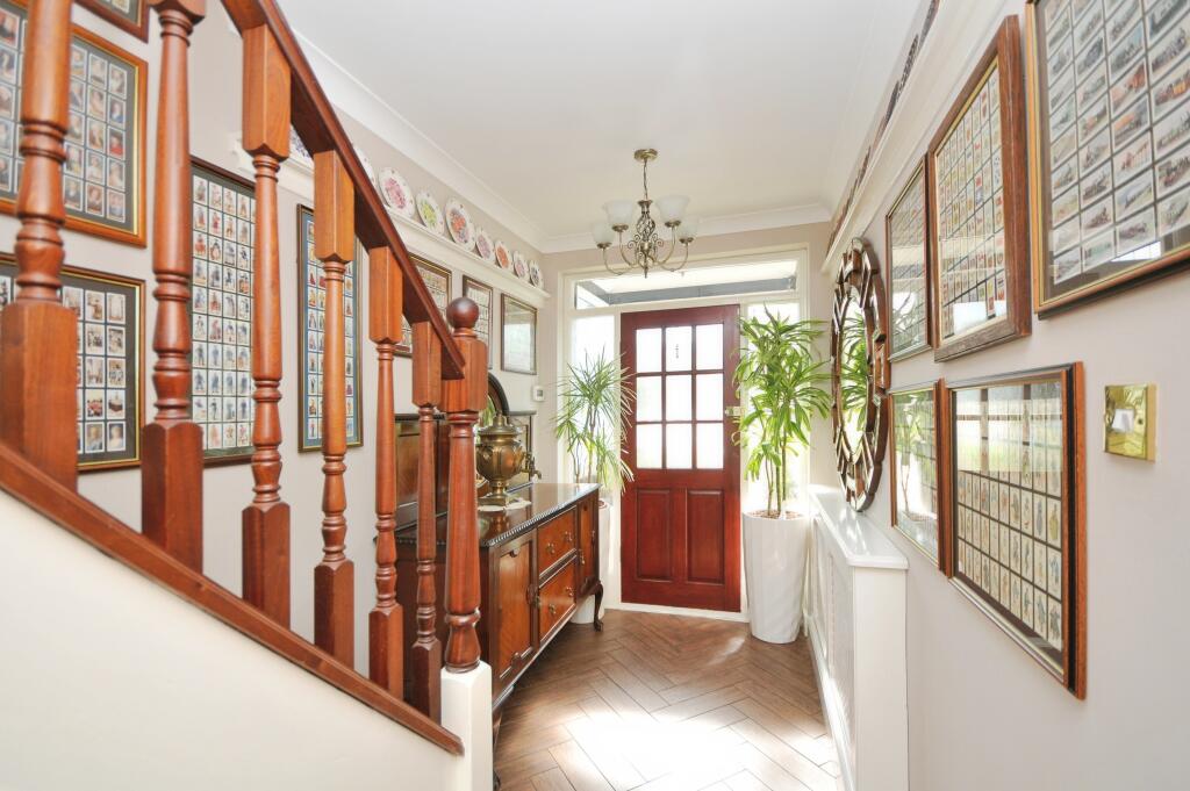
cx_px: 595
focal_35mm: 15
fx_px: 495
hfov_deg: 100.4
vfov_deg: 77.2
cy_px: 396
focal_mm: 10
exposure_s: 1/60
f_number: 5.6
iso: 400
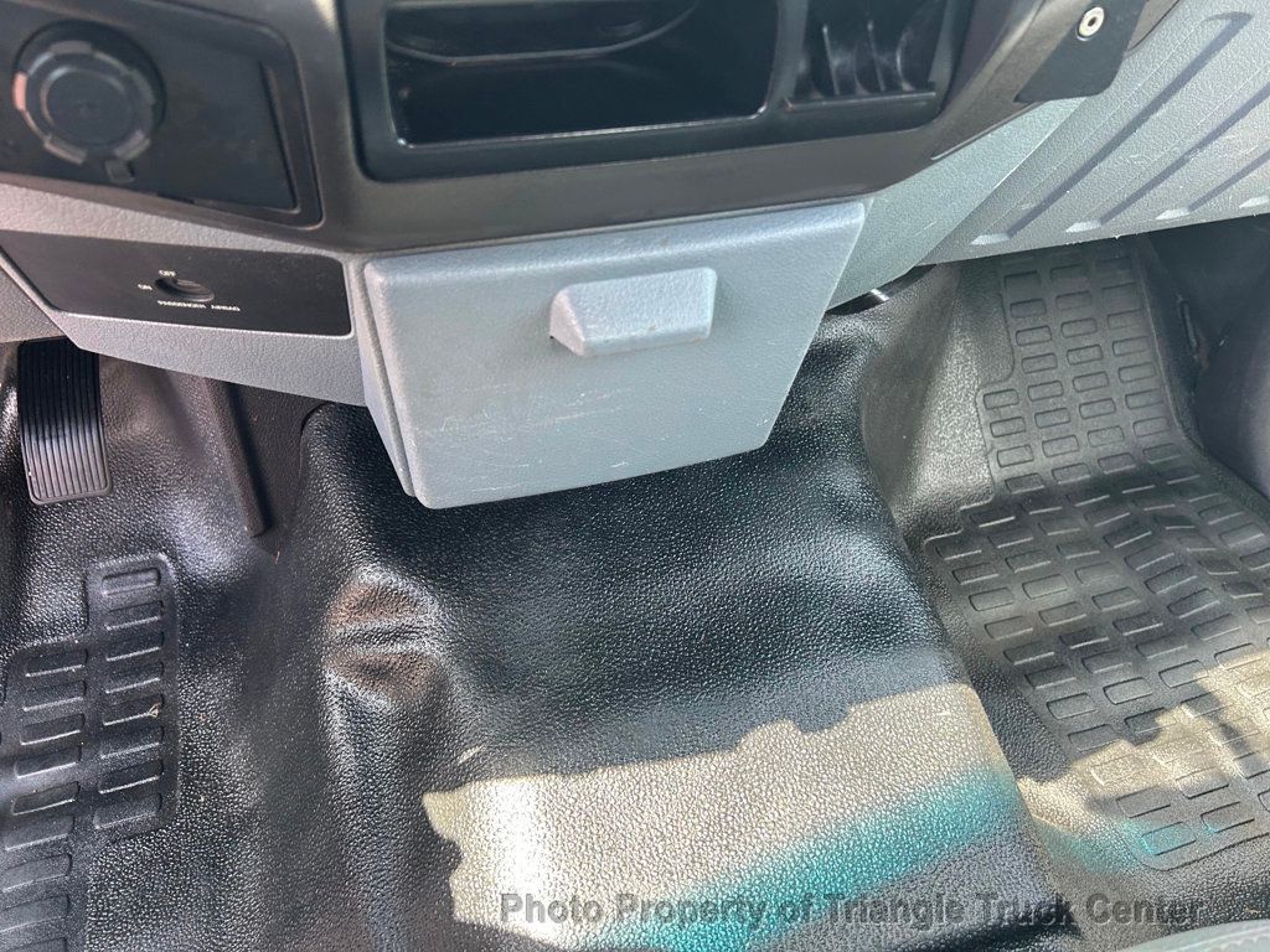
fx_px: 954
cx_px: 635
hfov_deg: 67.3
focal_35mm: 26
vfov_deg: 53.1
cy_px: 476
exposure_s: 1/121
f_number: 1.5
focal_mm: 5.7
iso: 125
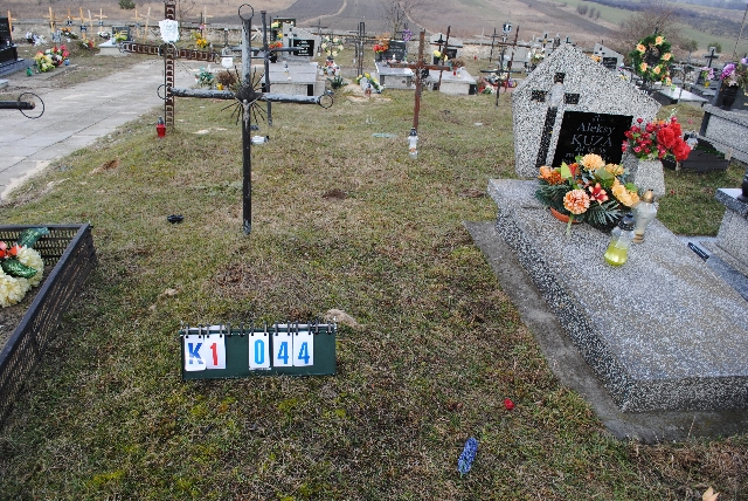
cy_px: 250
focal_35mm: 27
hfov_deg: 67.3
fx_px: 561
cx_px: 374
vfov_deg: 48.0
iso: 140
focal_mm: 18
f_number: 5.6
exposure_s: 1/125
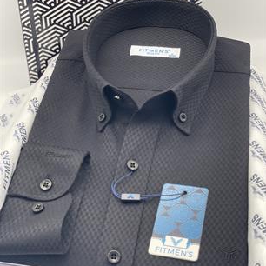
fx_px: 539
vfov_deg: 27.7
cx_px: 134
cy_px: 126
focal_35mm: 62
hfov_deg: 27.7
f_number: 2
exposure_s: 1/100
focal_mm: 6
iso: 40
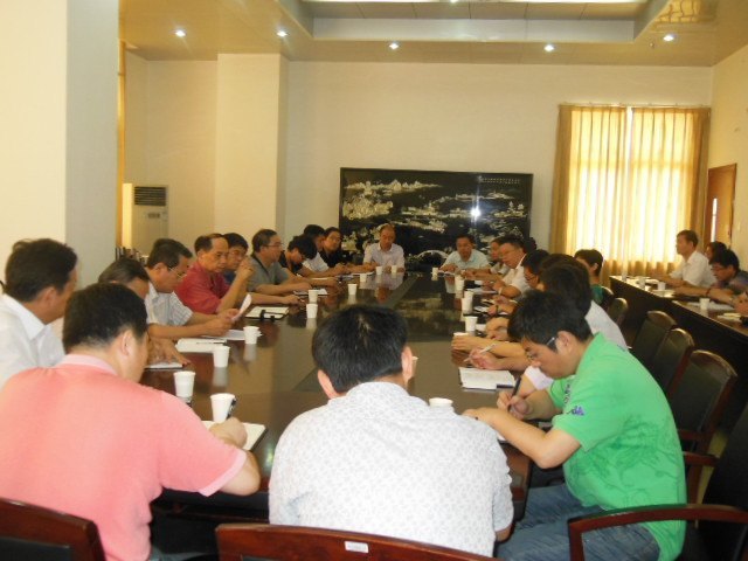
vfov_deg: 36.8
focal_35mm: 39
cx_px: 374
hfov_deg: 47.9
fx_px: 843
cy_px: 280
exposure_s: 1/30
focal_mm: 6.9
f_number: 4.1
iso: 640
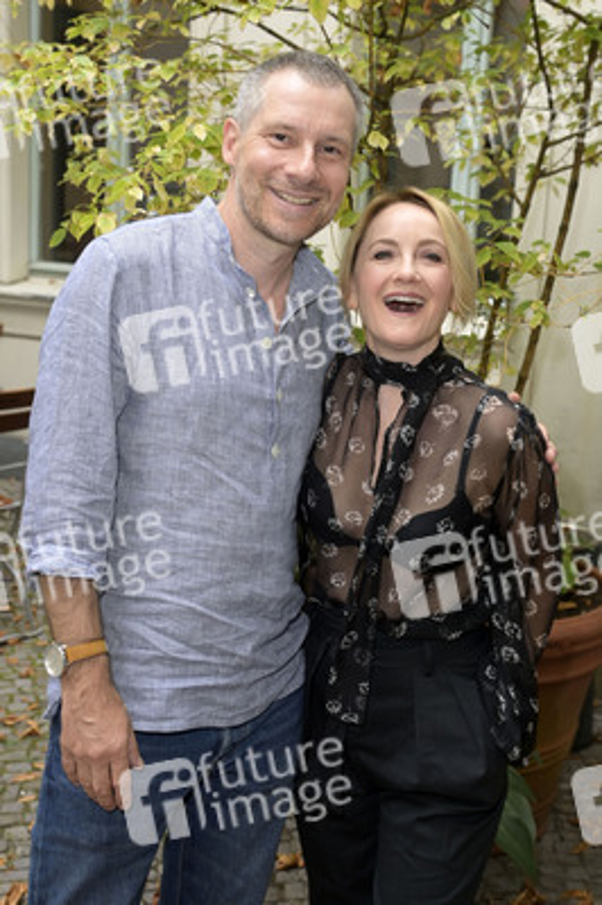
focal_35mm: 48
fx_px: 1206
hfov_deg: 28.0
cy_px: 452
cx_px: 301
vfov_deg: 41.1
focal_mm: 48
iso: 640
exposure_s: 1/100
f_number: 5
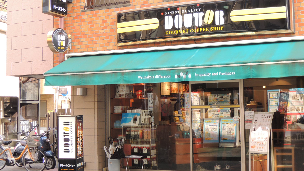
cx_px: 159
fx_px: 500
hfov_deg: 33.8
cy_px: 67
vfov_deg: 19.4
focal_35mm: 62
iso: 100
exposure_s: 1/50
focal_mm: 8.1
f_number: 3.5
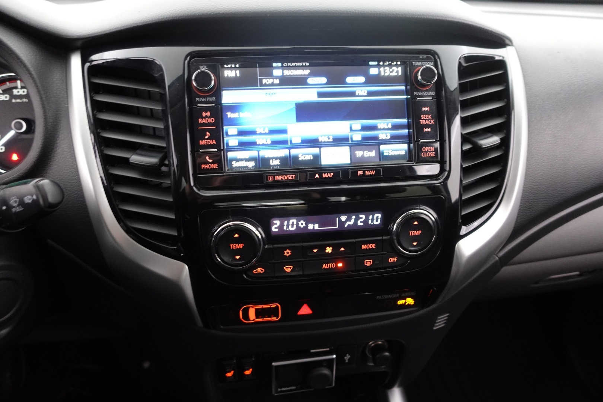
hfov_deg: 73.7
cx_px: 302
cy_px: 201
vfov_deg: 53.1
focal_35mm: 24
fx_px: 402
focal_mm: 9.4
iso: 800
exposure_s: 1/15
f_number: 1.8
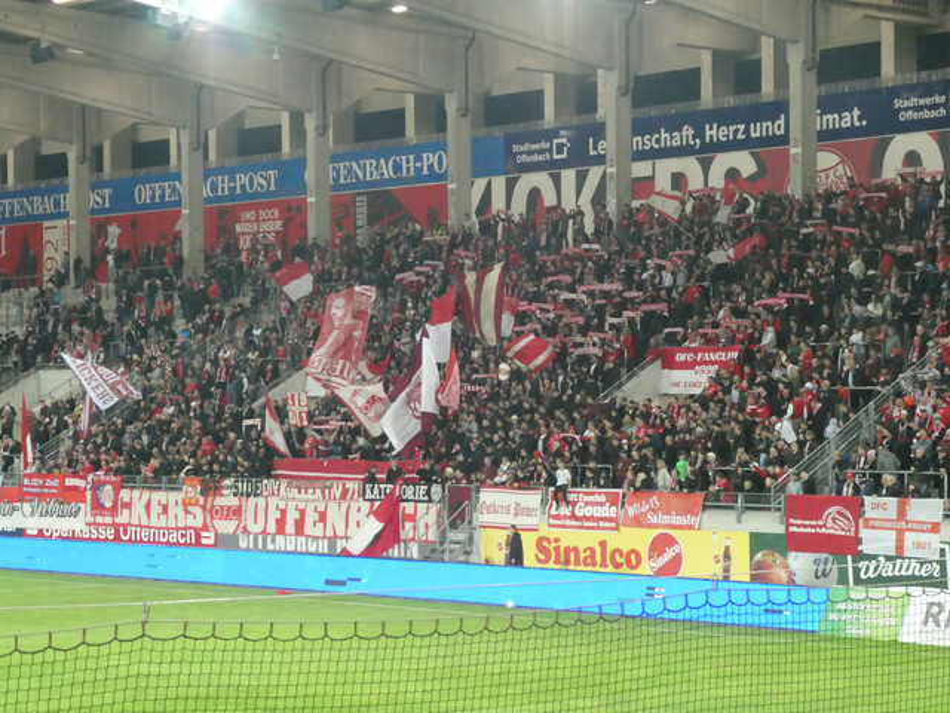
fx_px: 2470
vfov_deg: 16.4
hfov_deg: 21.8
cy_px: 356
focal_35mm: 90
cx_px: 475
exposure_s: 1/80
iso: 1250
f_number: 4.9
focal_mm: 16.1
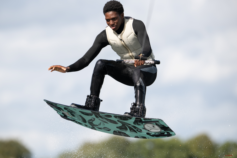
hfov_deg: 5.2
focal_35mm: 400
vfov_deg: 3.4
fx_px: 2633
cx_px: 118
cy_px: 79
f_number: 5
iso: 320
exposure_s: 1/2500
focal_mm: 400
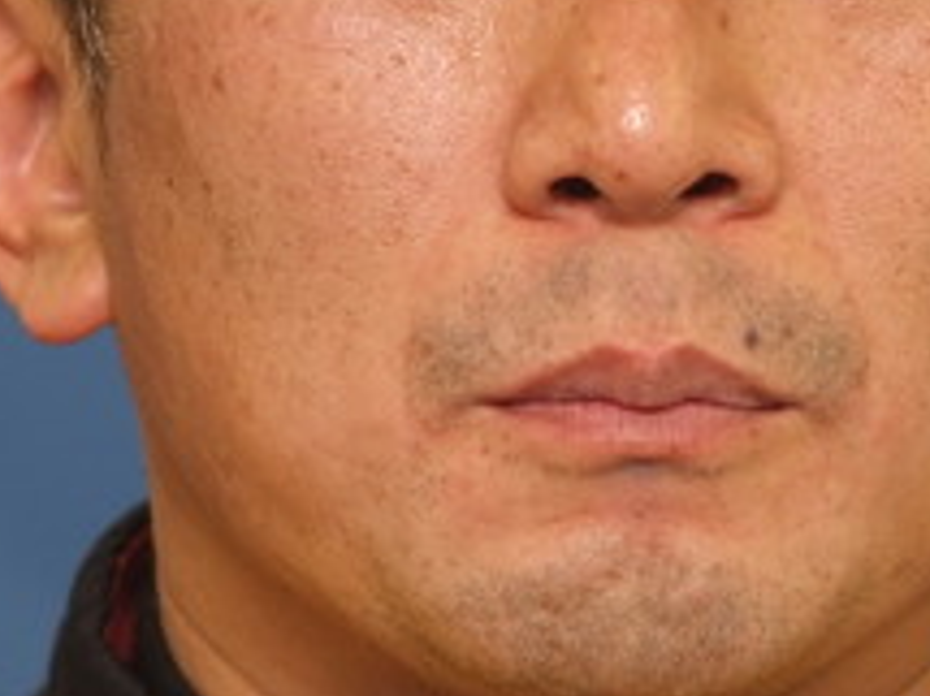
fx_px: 23361
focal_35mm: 870
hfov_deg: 2.3
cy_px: 212
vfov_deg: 1.7
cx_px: 657
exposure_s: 1/125
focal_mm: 180
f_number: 2.8
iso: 400
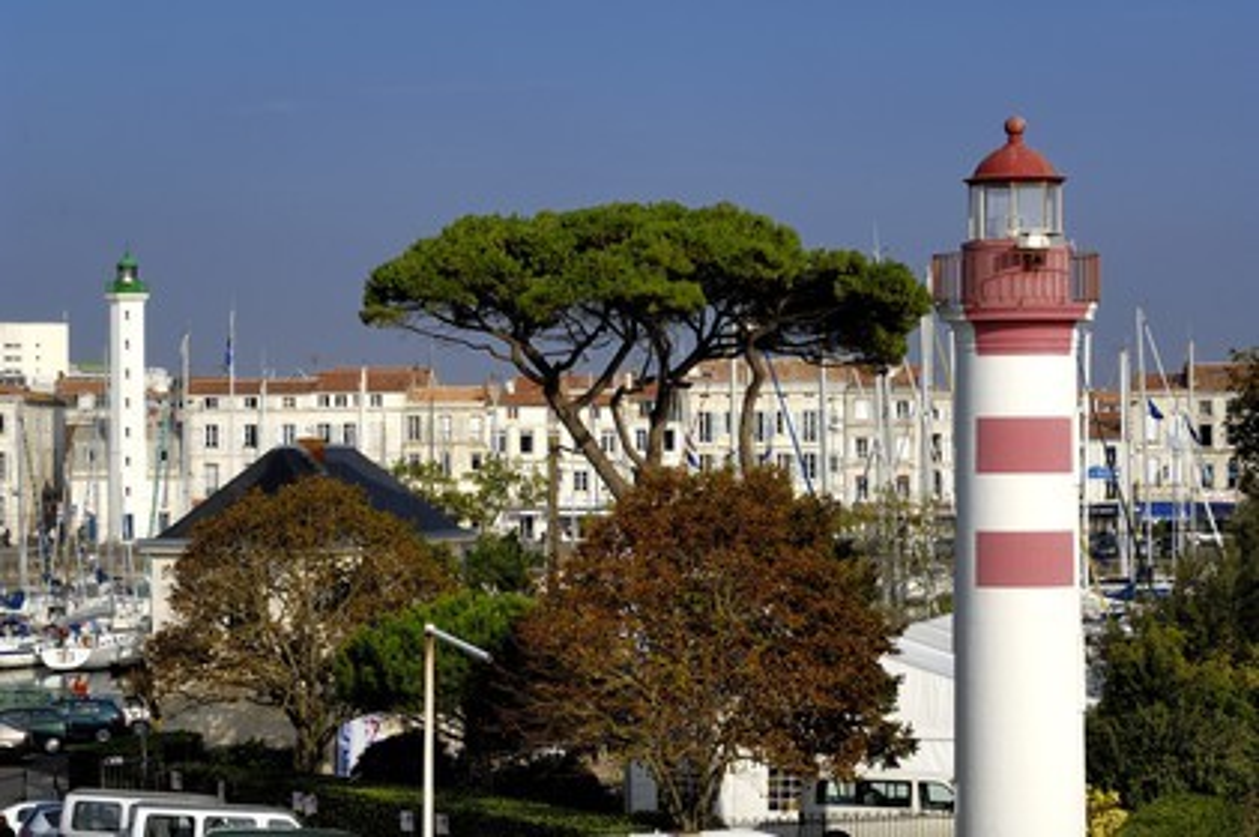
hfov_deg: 19.5
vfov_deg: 13.0
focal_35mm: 105
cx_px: 630
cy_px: 418
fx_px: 3669
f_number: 13
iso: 100
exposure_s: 1/160
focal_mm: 70
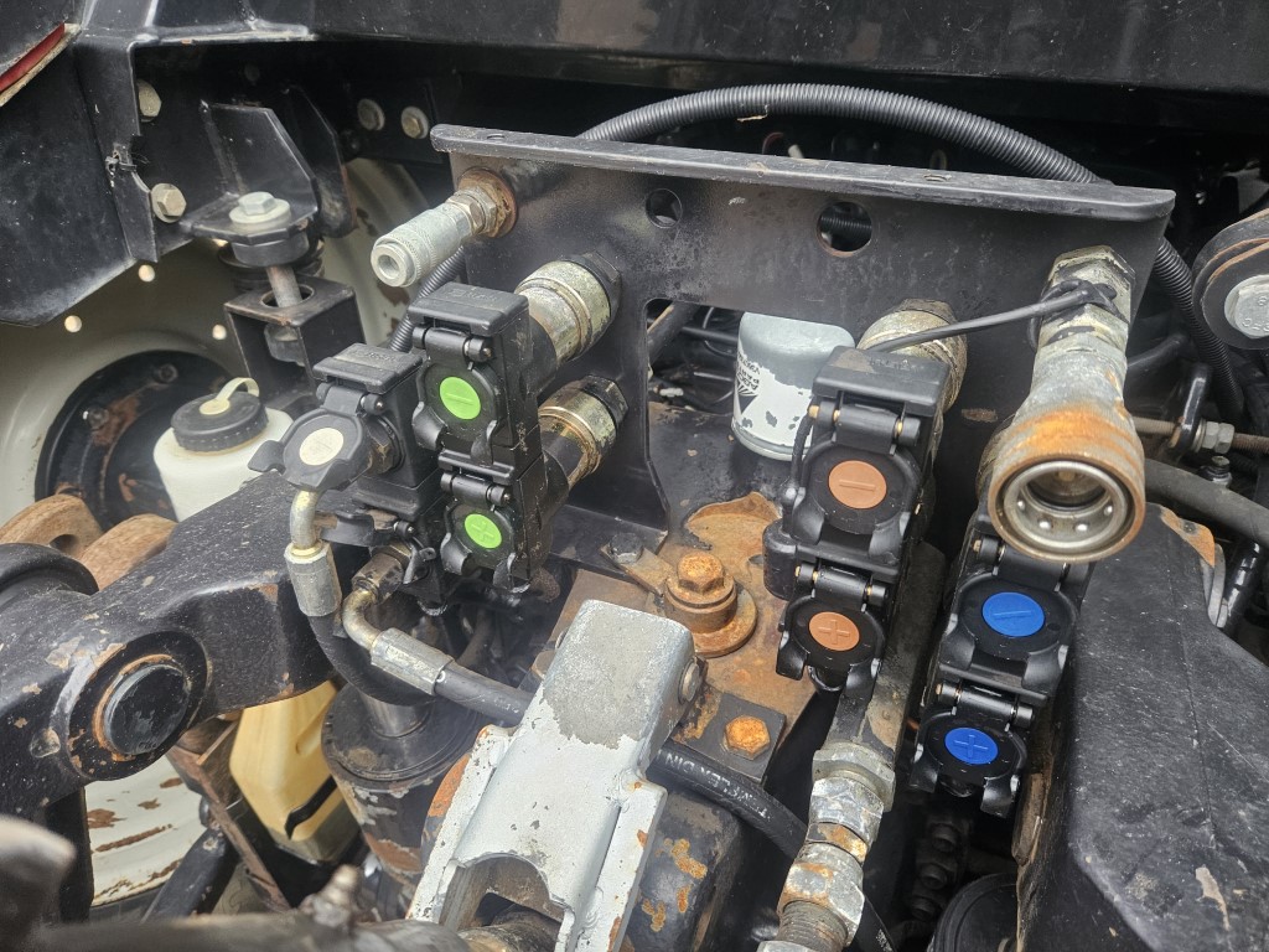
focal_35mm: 23
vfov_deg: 58.9
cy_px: 476
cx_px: 634
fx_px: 843
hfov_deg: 73.9
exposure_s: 1/100
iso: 320
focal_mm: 5.4
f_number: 1.8
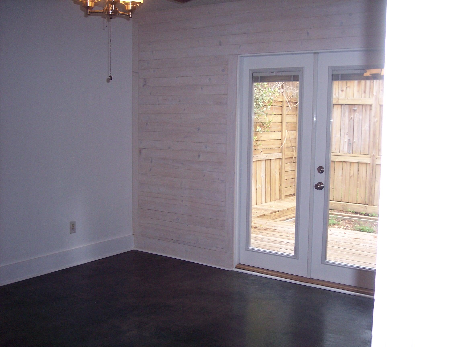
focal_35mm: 39
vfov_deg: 36.8
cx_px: 232
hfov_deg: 47.9
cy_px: 174
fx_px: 522
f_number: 2.8
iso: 140
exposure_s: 1/60
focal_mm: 8
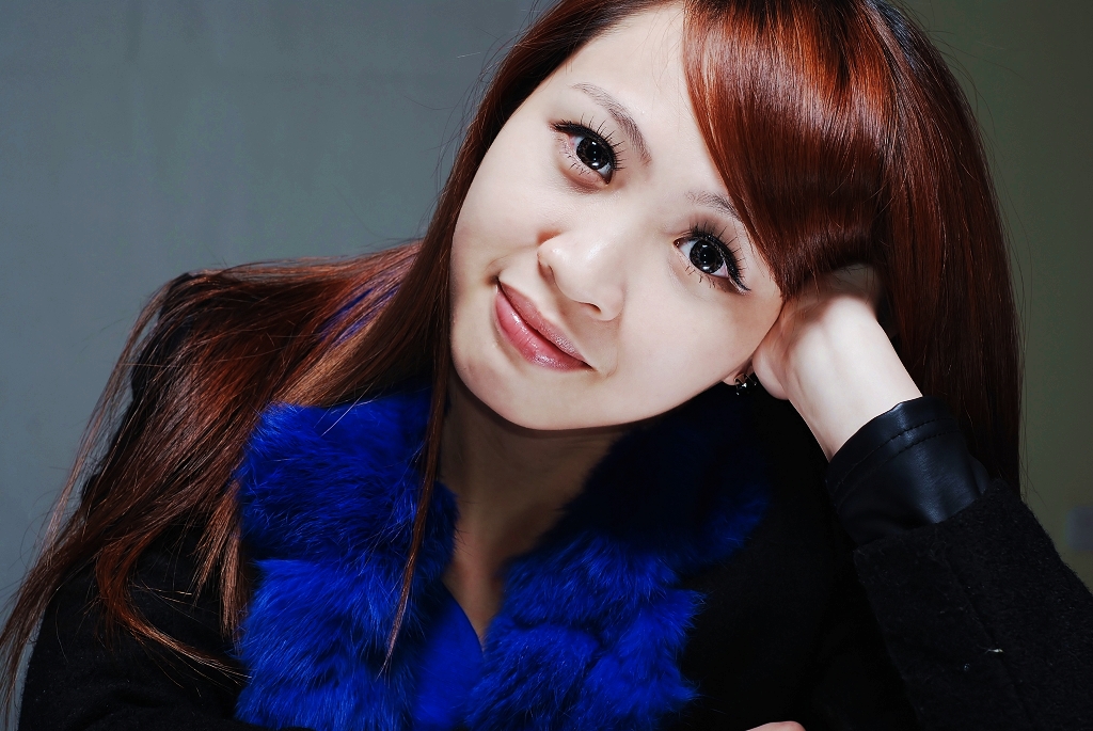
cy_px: 366
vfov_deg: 18.2
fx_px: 2279
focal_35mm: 75
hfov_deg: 27.0
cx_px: 546
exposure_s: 1/160
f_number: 8
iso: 100
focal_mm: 50
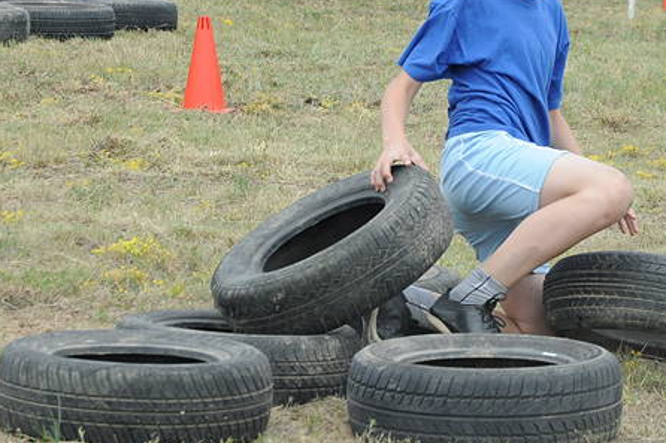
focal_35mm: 243
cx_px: 485
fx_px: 4493
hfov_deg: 8.5
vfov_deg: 5.6
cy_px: 129
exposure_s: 1/1000
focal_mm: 85
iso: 800
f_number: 8
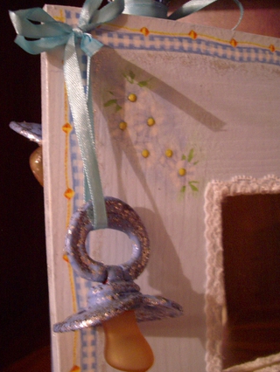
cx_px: 133
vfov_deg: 50.1
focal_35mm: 37
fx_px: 399
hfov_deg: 38.7
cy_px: 188
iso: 200
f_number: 2.6
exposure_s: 1/8
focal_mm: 5.8
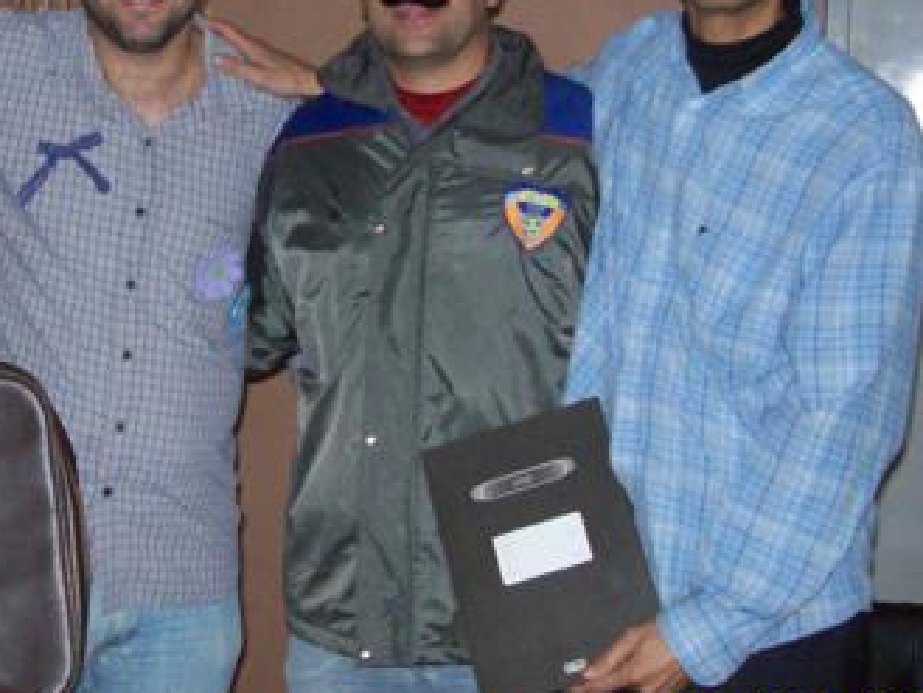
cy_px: 191
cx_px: 252
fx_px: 1867
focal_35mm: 70
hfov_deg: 27.5
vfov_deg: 20.9
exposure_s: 1/64
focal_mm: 6
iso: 200
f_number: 2.7
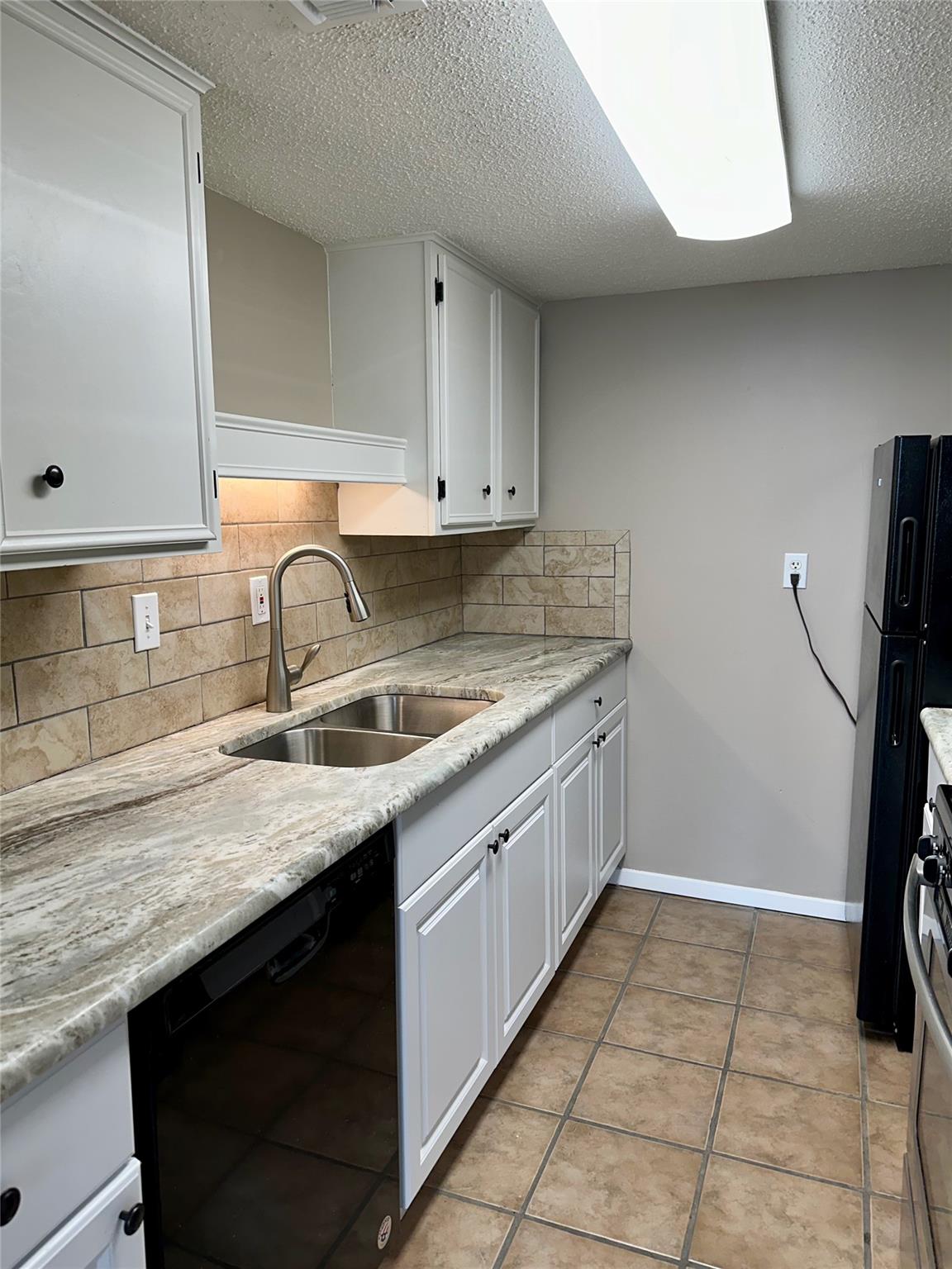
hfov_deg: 56.8
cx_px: 476
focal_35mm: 24
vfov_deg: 71.6
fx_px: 880
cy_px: 634
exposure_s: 1/120
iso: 80
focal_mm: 6.86
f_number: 1.78
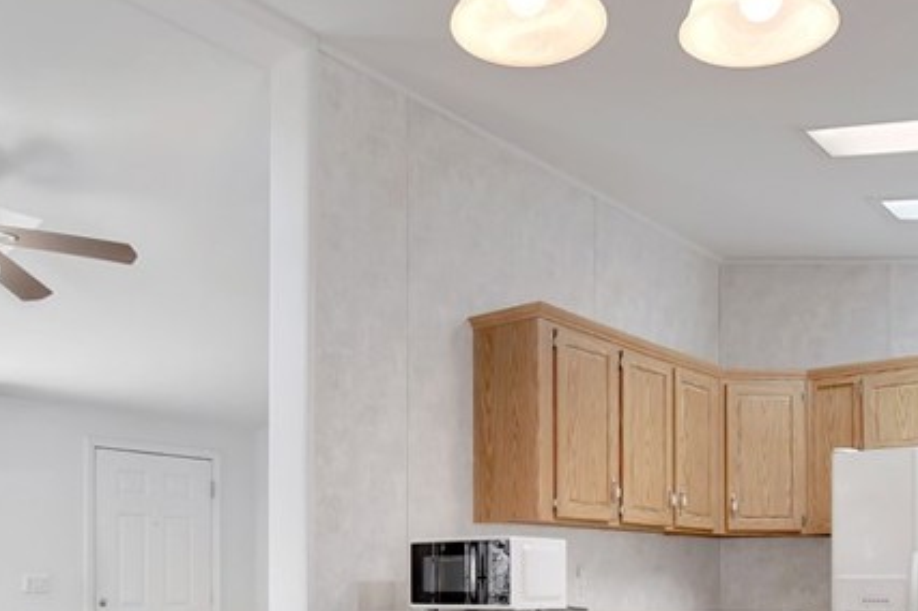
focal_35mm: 36
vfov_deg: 34.2
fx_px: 917
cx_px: 473
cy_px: 580
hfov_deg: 53.2
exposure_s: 1/125
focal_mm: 10
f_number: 5.6
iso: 1250
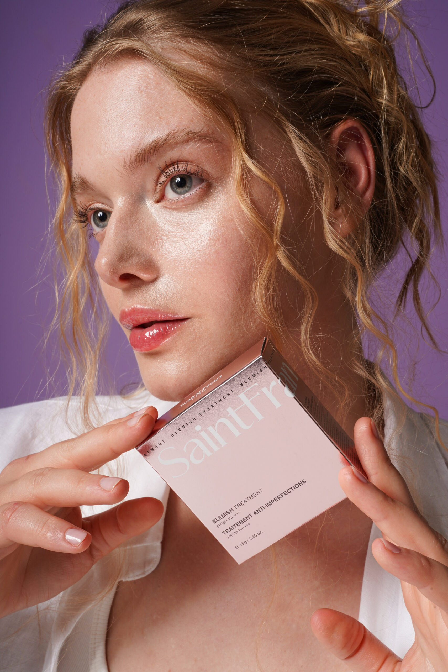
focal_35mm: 35
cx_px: 224
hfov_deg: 37.9
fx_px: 653
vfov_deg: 54.4
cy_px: 336
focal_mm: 35
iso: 320
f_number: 9
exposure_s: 1/160
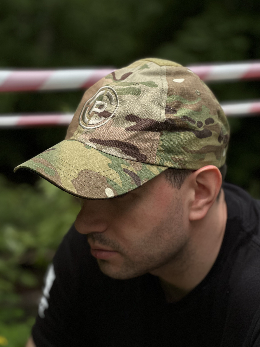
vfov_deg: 25.3
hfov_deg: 19.1
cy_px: 174
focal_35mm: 77
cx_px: 130
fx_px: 771
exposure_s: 1/803
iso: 32
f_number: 2.8
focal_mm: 9
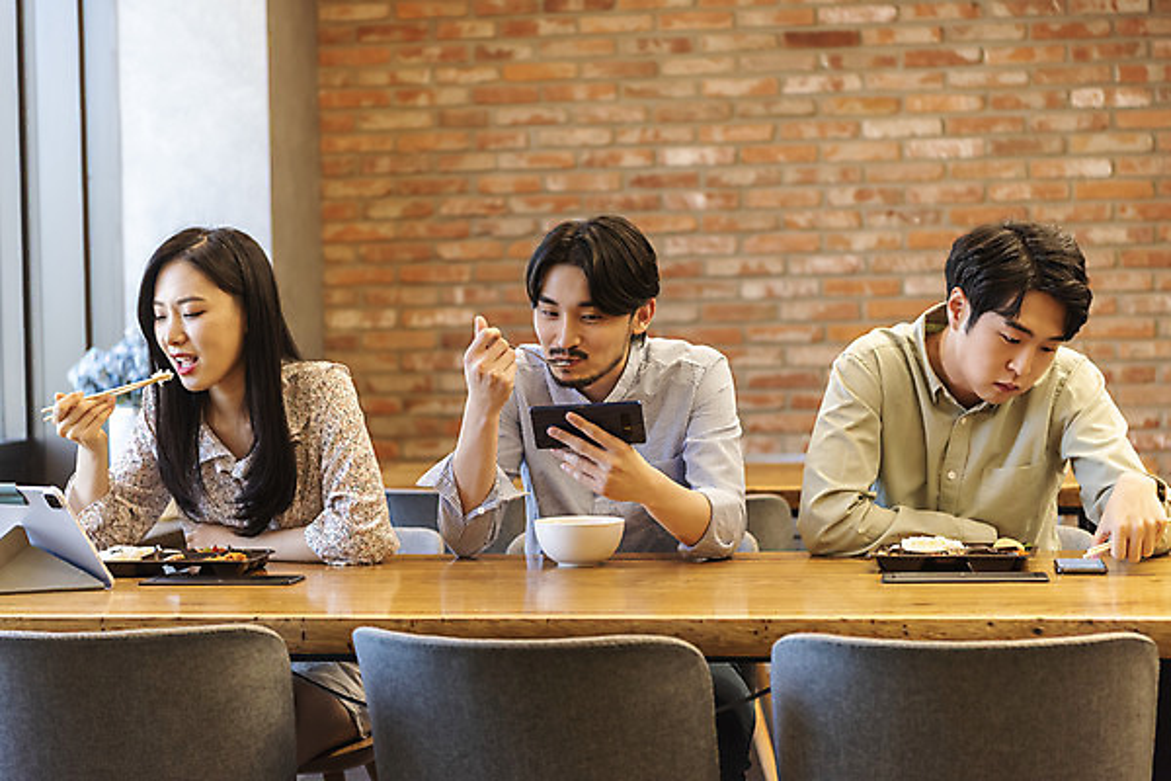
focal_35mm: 70
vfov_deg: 19.5
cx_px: 586
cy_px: 390
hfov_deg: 28.8
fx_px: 2277
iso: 640
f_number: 2.8
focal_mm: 70
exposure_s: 1/125
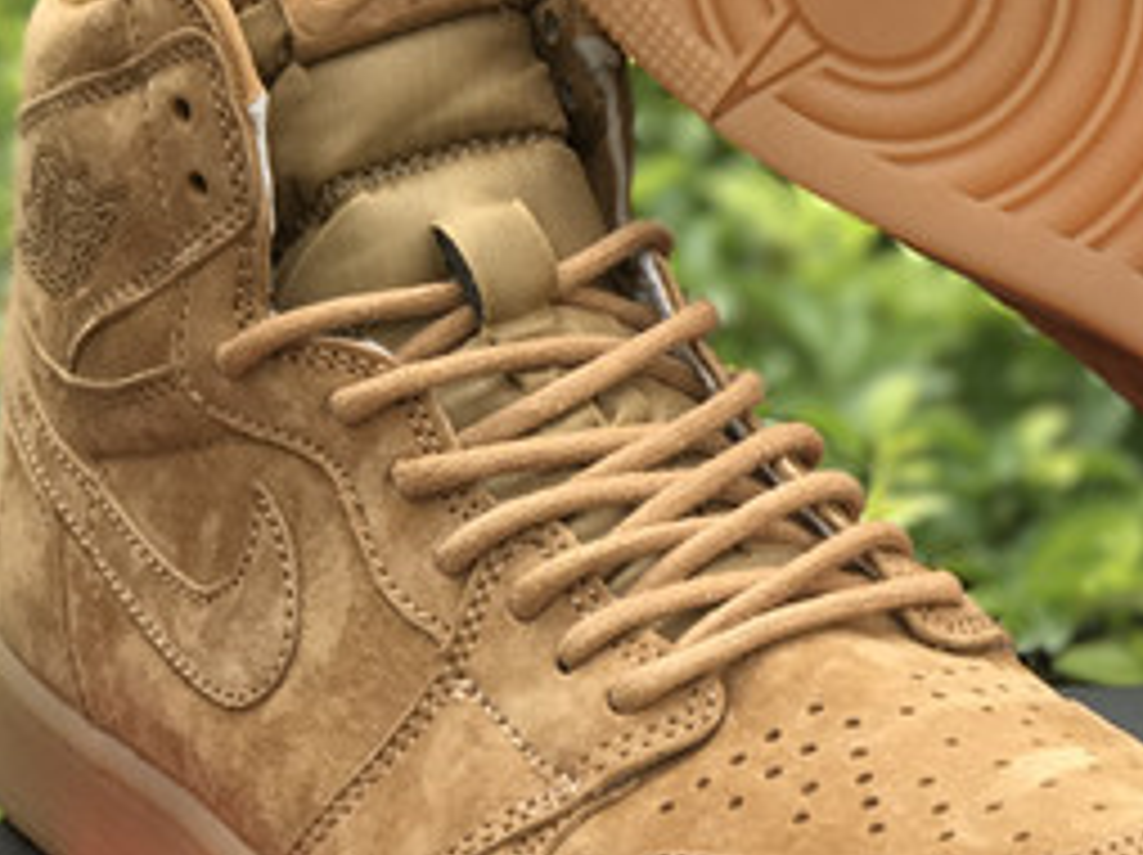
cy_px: 362
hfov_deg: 11.9
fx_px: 5410
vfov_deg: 9.0
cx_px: 1098
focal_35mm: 164
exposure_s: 1/147
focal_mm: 6.6
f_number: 2.8
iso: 20
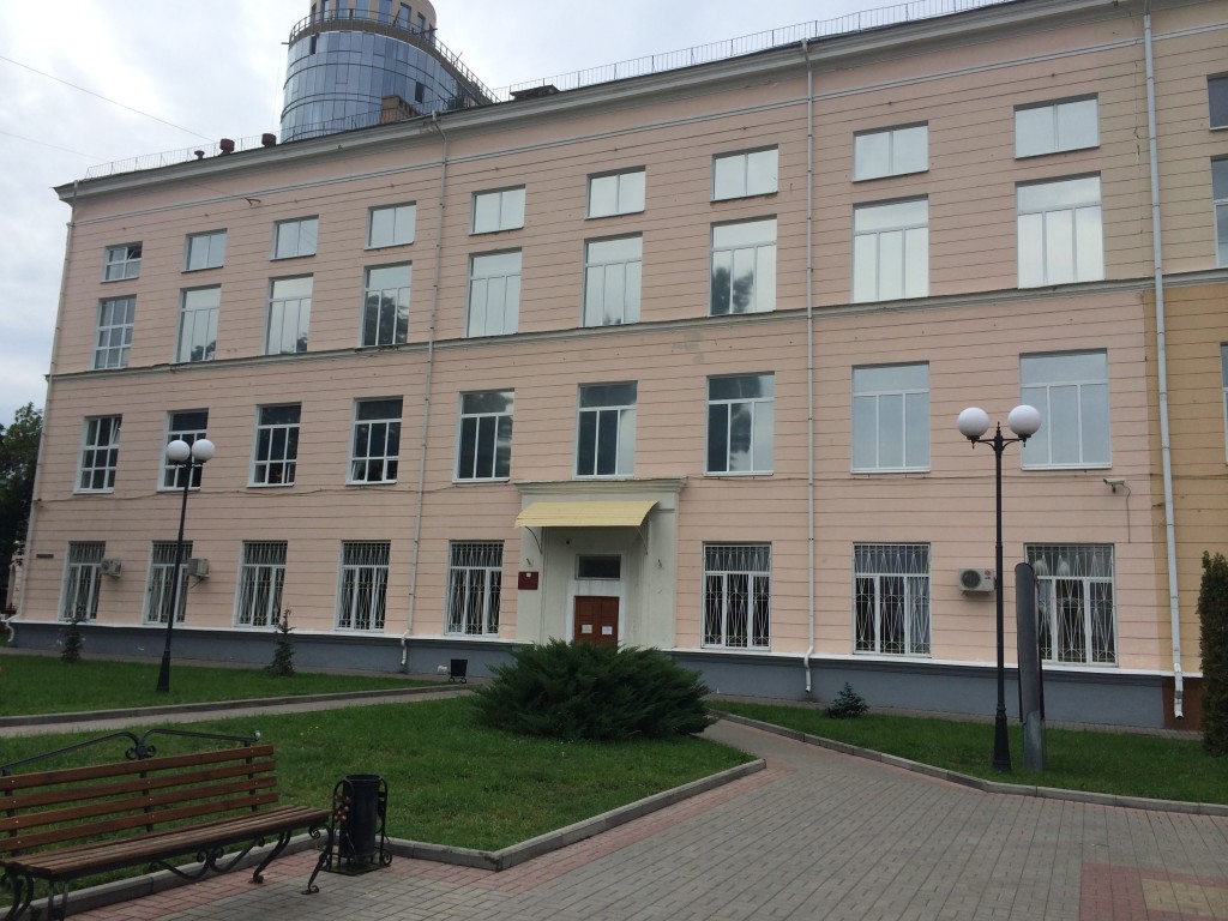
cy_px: 460
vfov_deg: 46.8
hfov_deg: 60.0
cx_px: 614
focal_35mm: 30
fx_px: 1064
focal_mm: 4.12
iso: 32
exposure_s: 1/1520
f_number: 2.2
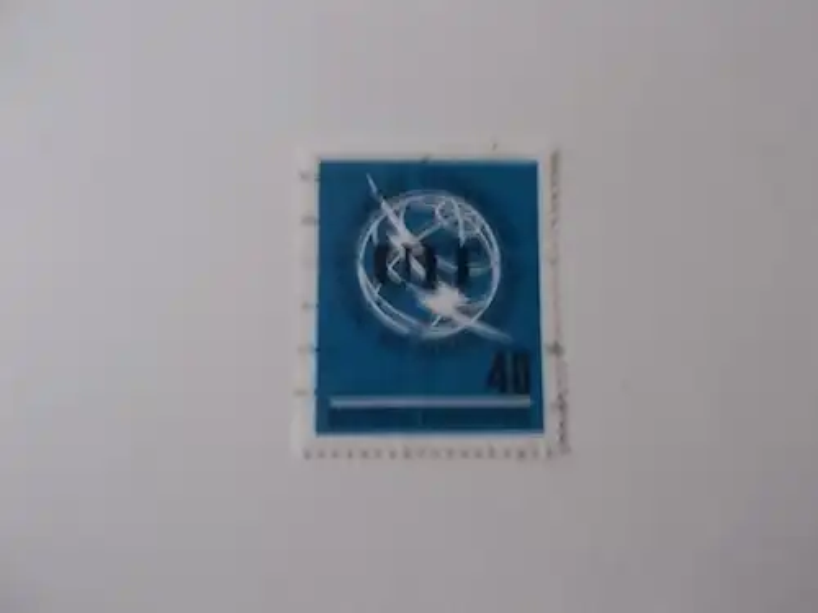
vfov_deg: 53.1
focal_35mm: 26
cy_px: 306
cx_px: 409
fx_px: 614
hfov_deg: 67.3
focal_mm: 4.6
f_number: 3.2
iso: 200
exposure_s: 1/4
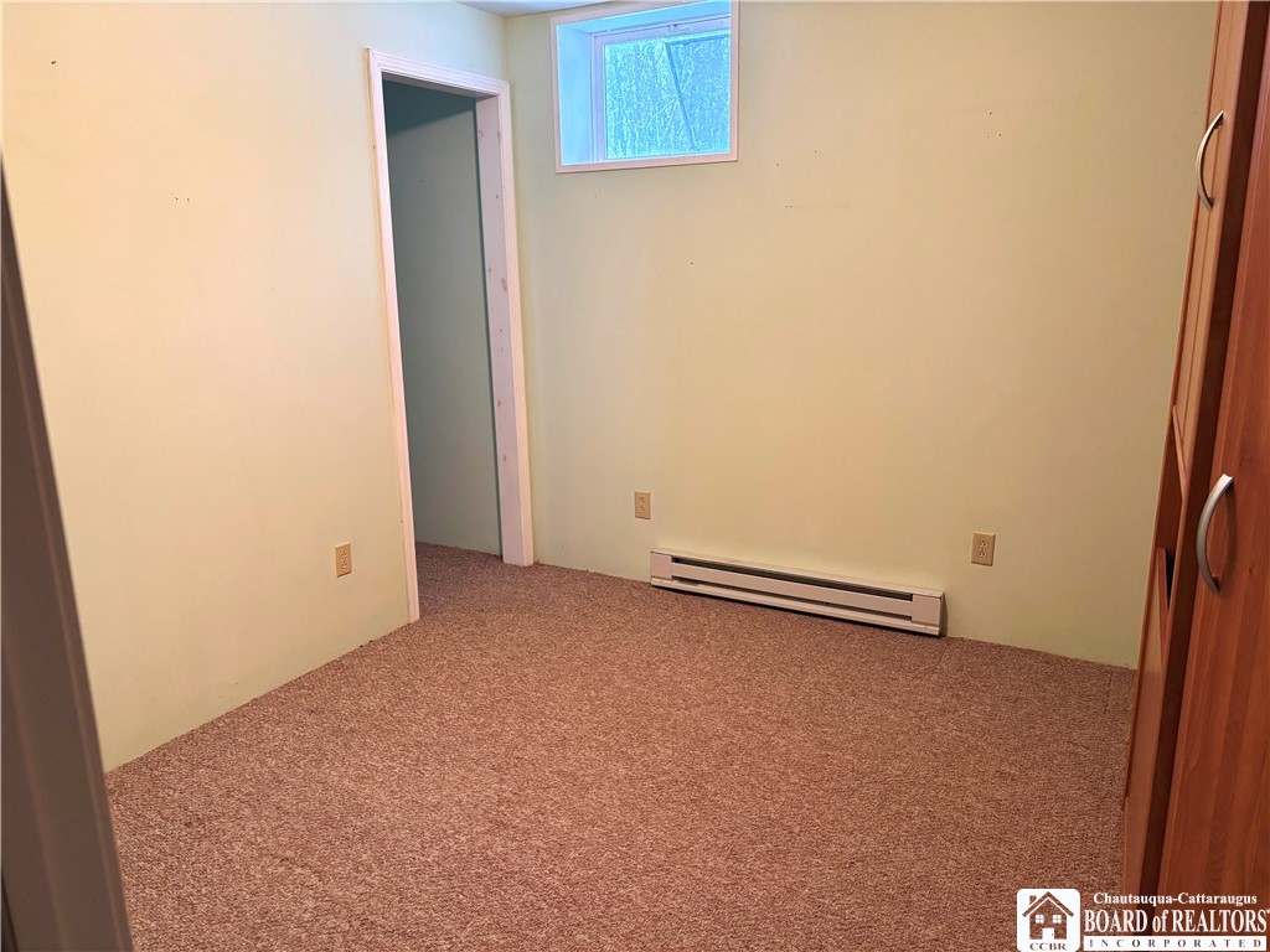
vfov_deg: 53.1
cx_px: 635
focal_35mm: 26
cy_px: 476
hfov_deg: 67.3
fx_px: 954
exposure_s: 1/60
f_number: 1.6
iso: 400
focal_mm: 5.96
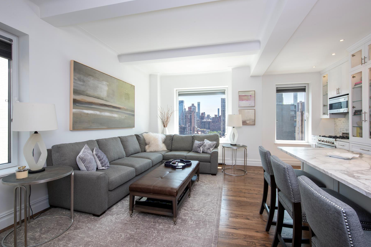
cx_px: 190
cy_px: 121
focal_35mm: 16
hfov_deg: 96.7
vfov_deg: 73.7
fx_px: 165
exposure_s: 1/15
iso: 250
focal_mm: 15
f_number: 11
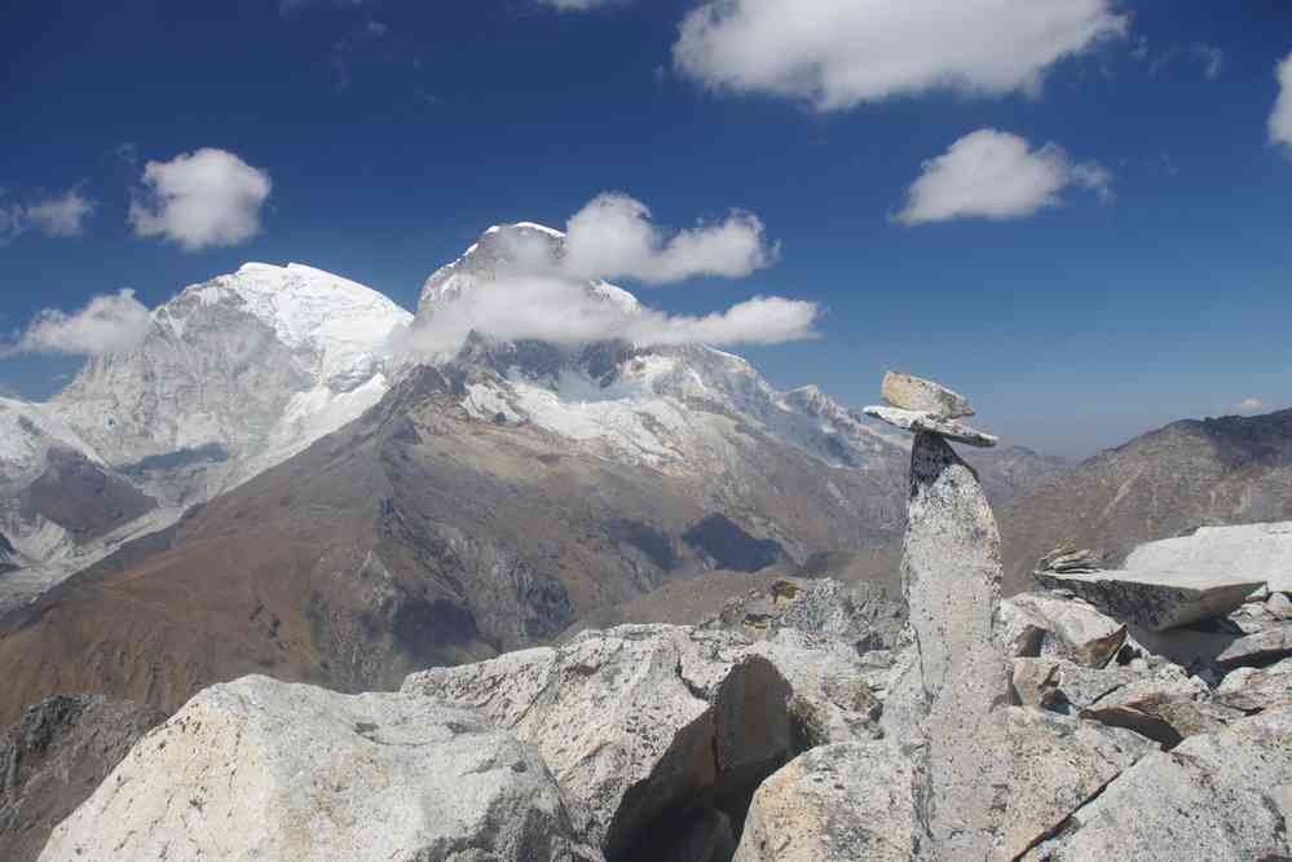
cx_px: 646
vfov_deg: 43.6
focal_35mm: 30
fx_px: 1077
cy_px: 431
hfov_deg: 61.9
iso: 200
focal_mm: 20
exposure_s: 1/100
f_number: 11
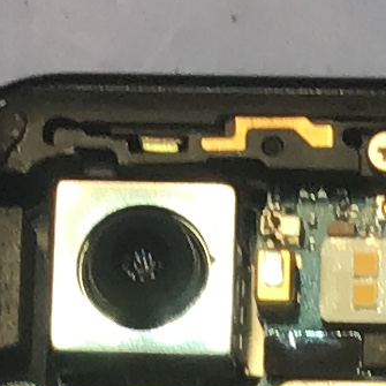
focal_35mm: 267
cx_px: 681
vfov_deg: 5.9
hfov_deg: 6.4
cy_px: 1293
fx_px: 3368
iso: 25
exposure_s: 1/50
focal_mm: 3.3
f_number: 2.4
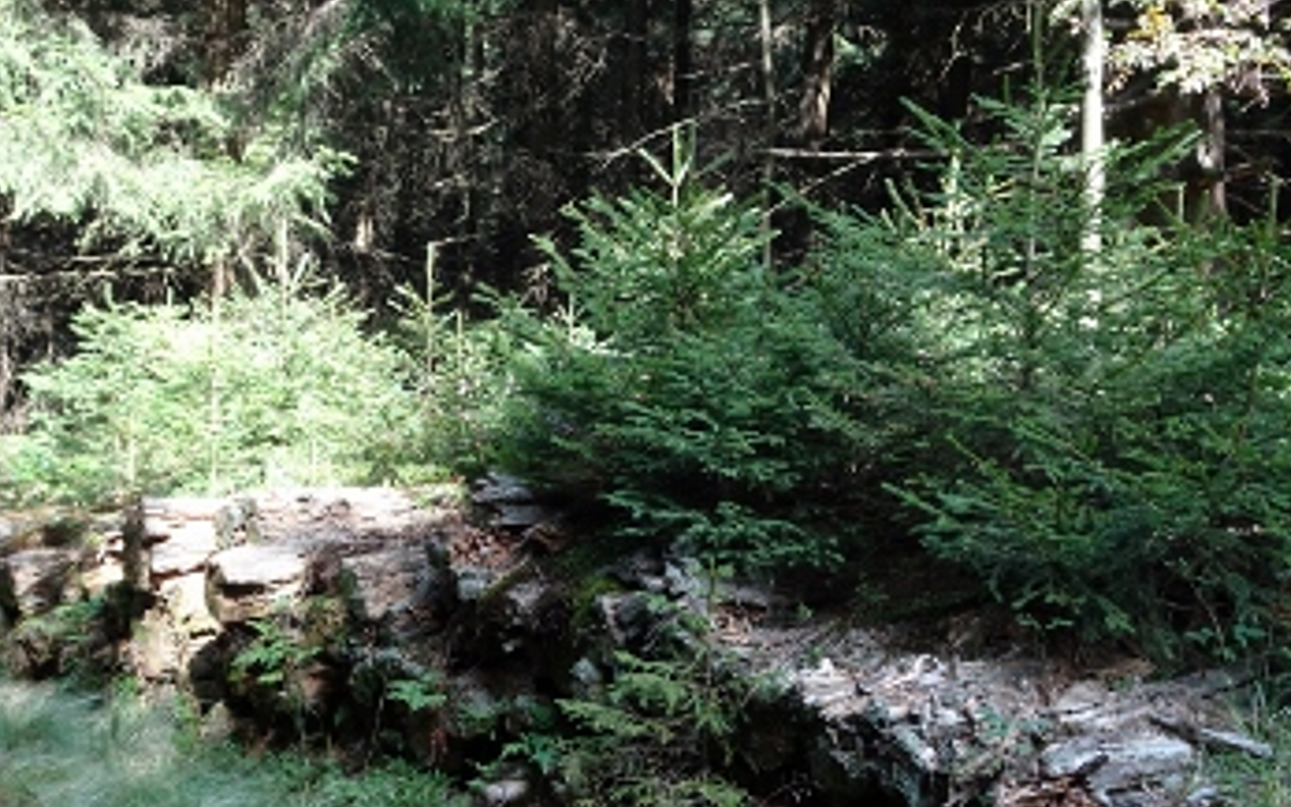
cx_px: 673
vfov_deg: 29.1
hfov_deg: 45.3
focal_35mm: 44
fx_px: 1548
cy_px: 506
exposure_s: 1/40
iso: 80
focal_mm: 6.17
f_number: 4
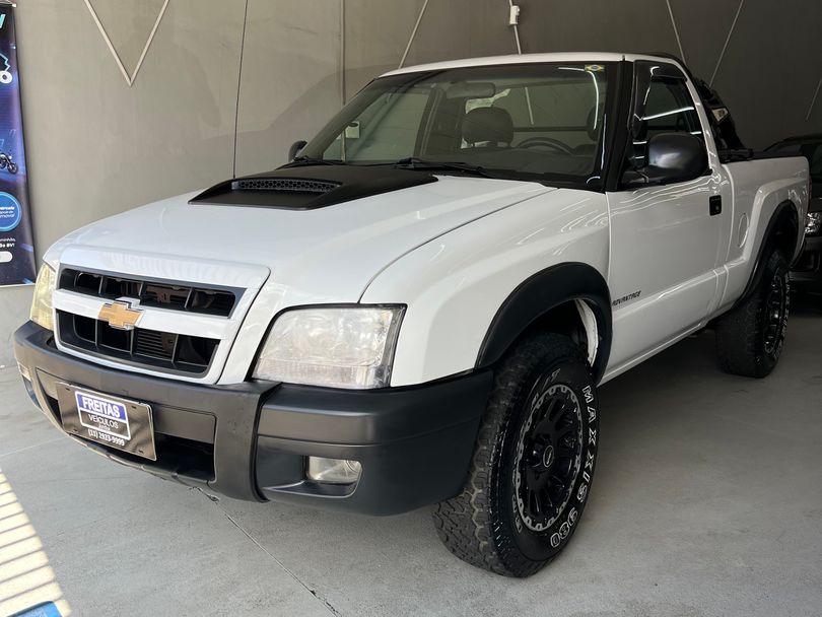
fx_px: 618
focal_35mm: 26
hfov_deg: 67.3
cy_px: 308
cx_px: 411
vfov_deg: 53.1
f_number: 1.5
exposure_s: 1/497
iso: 50
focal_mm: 5.7
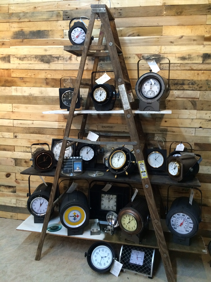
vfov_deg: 61.7
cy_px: 141
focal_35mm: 29
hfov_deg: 48.2
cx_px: 106
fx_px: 236
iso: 200
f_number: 2.2
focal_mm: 4.15
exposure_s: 1/30
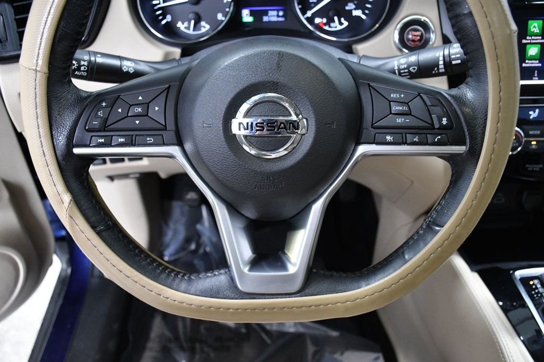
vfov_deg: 39.9
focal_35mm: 33
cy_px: 181
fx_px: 498
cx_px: 272
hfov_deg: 57.2
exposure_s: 1/100
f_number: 5
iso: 2500
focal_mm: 22
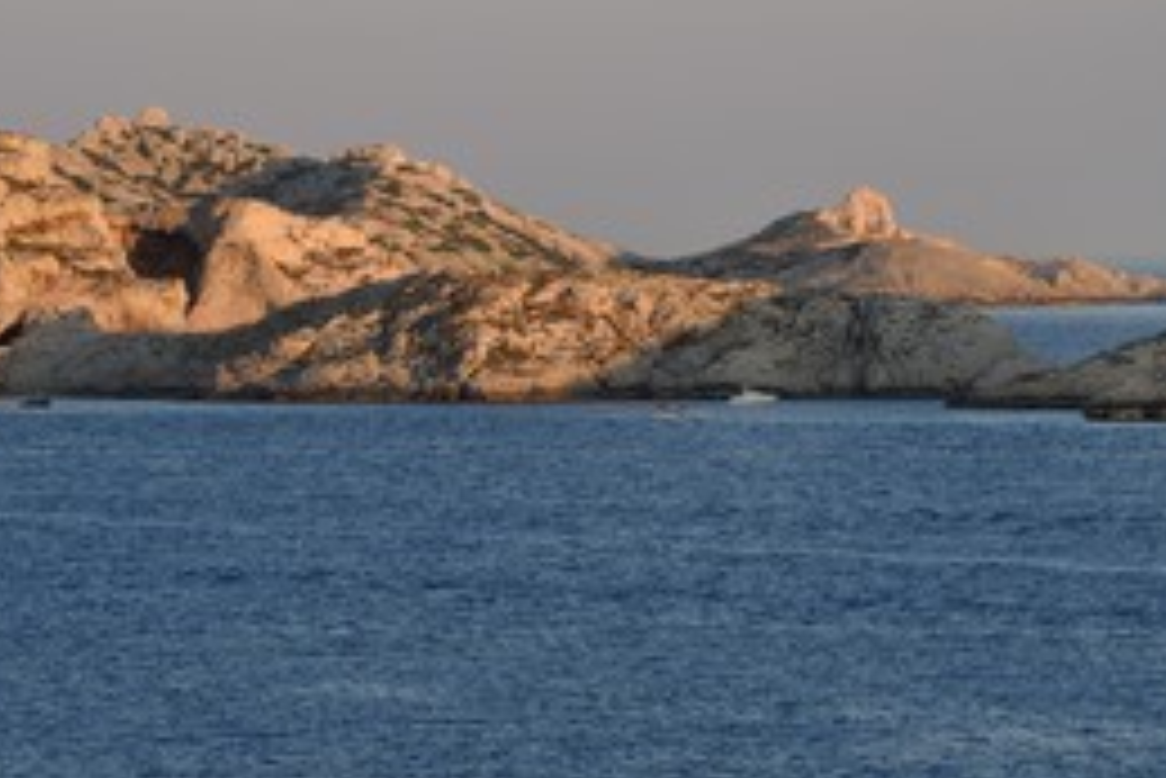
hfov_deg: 6.4
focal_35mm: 324
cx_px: 518
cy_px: 234
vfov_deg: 4.2
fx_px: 10499
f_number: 7.1
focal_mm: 200
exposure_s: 1/200
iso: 200
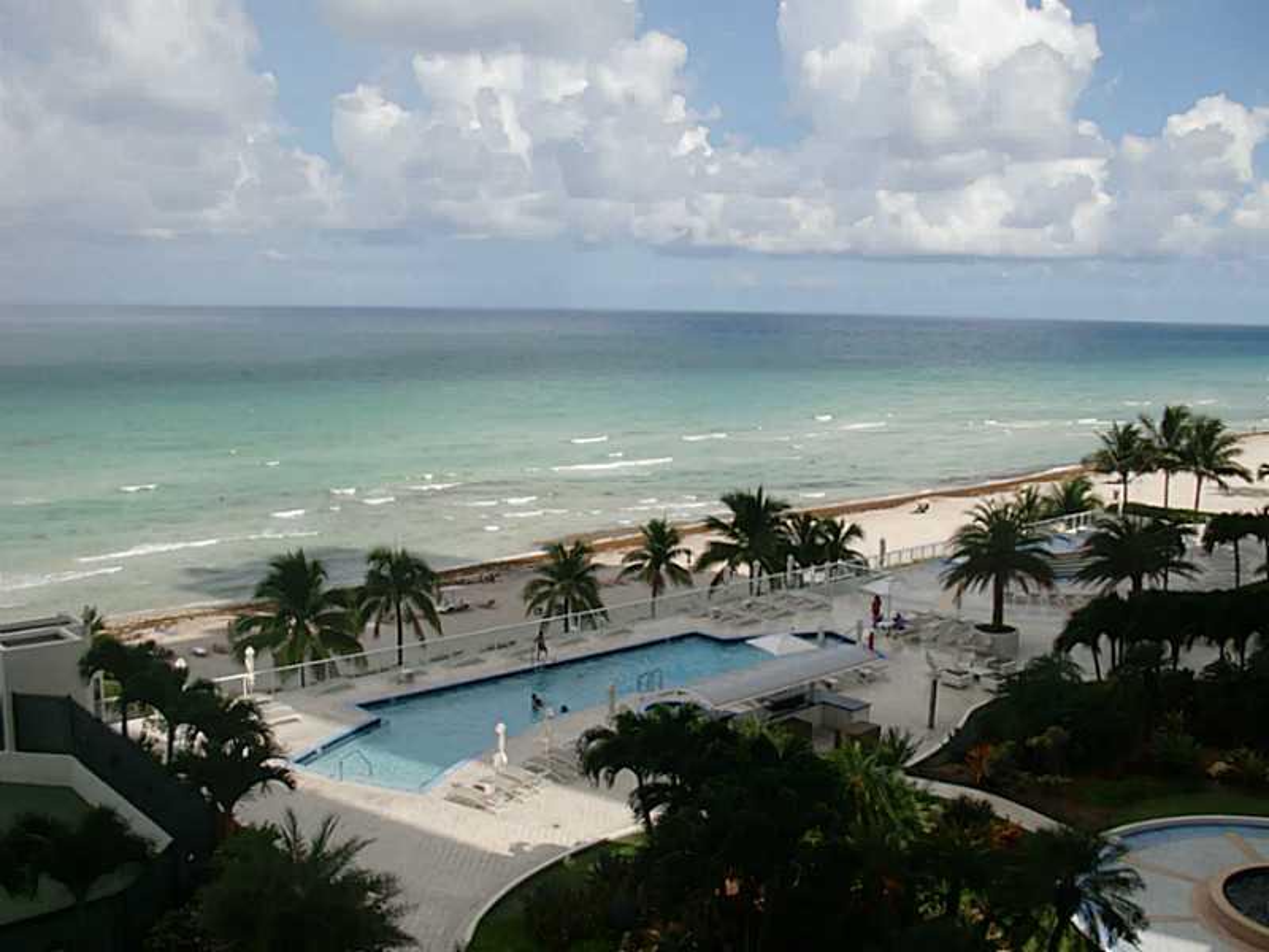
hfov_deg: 51.4
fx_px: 1320
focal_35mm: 36
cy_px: 476
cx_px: 634
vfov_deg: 39.7
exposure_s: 1/250
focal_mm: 6.3
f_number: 7.9
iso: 64
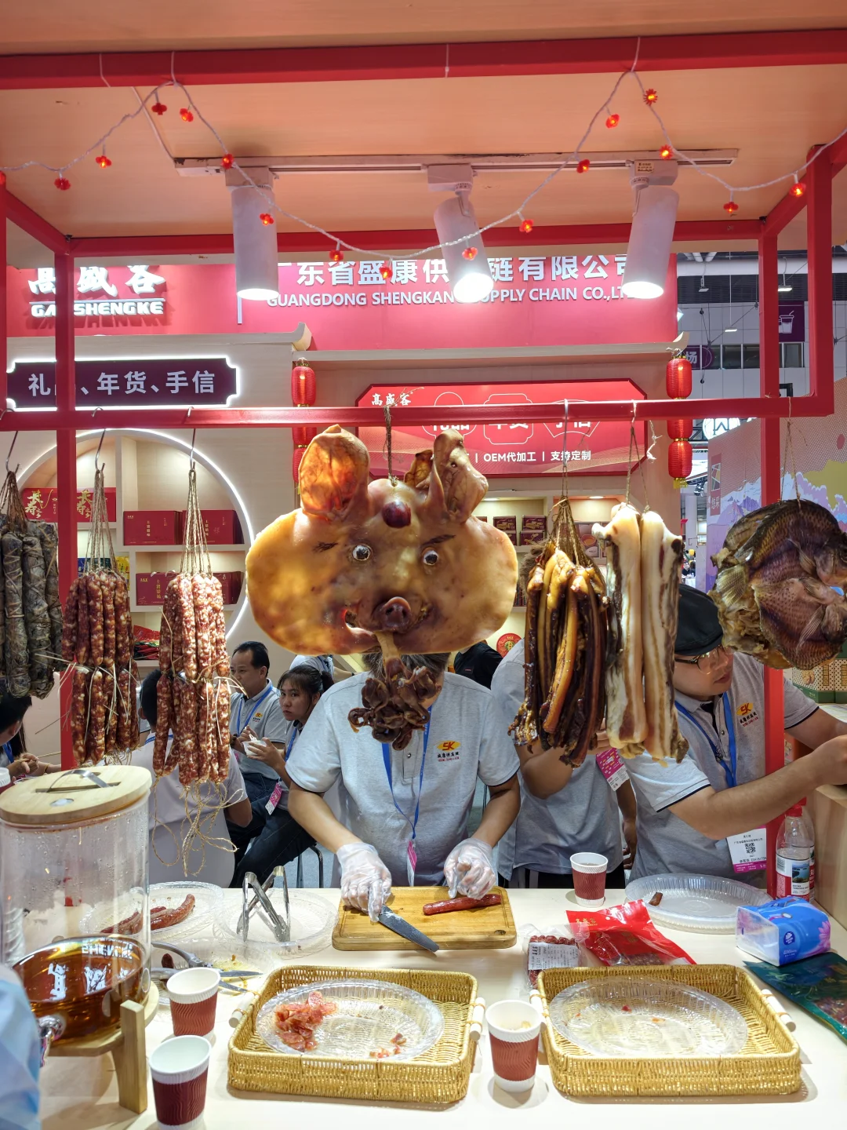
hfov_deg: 56.8
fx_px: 783
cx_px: 424
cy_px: 565
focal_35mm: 24
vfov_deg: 71.6
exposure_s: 1/100
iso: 74
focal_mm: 7
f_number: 1.57
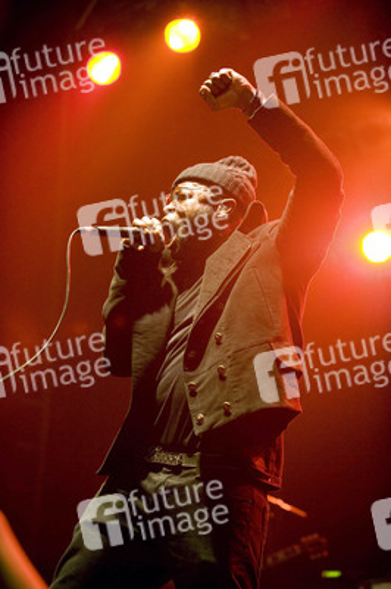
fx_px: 1469
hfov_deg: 15.2
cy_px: 294
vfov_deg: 22.6
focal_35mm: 90
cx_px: 196
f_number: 2.8
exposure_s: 1/320
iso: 4000
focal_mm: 90
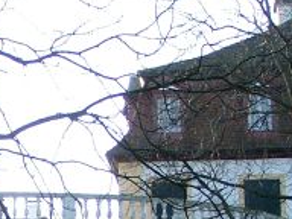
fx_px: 1198
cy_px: 265
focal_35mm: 142
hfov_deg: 13.6
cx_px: -47
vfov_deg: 10.3
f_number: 2.8
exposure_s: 1/166
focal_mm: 7.13
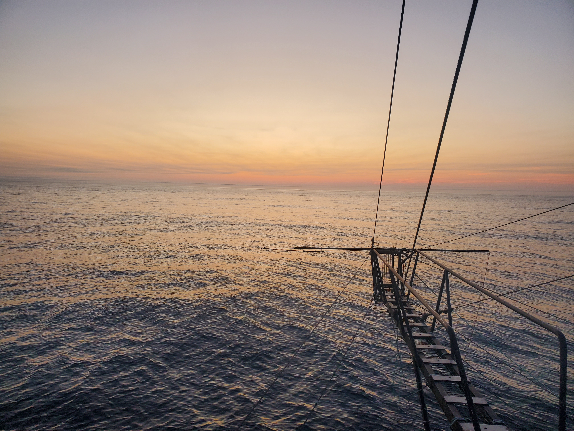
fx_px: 431
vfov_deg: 53.1
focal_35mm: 26
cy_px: 216
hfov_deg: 67.3
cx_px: 287
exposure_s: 1/120
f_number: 2.4
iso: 80
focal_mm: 4.3
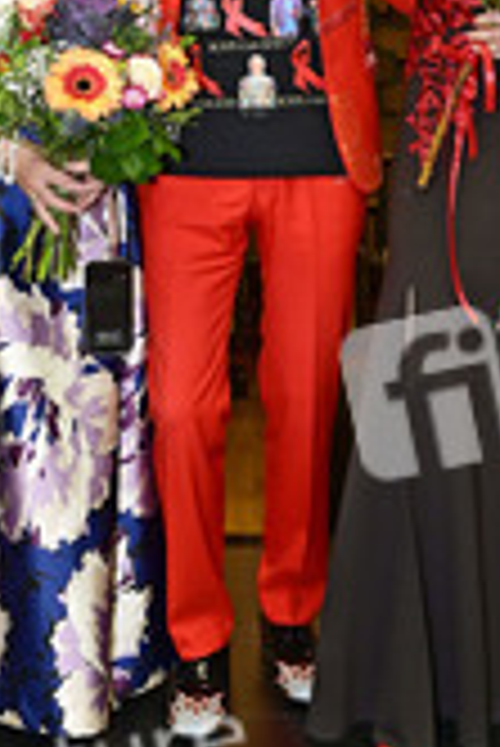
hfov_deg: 17.4
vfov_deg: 25.5
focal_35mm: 78
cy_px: 148
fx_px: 1626
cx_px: 162
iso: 1600
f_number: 3.2
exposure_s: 1/200
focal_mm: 32.5
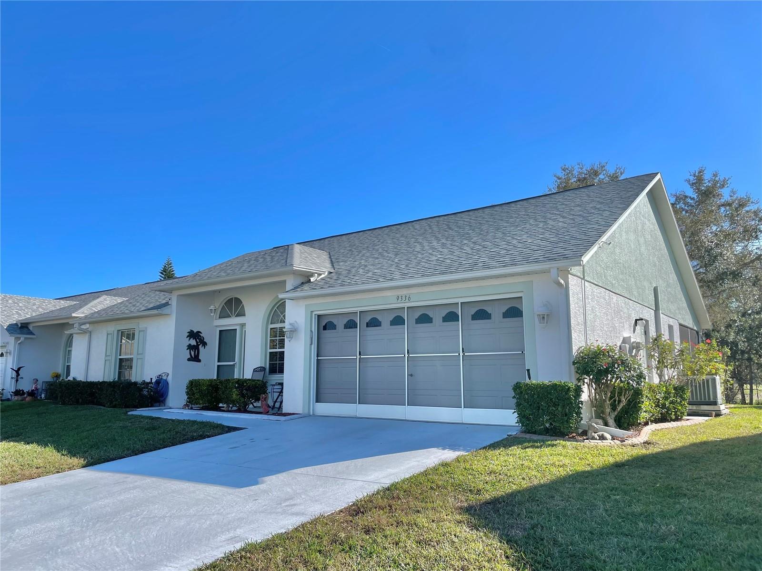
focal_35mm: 26
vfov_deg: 53.1
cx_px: 381
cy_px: 286
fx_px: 572
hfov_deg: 67.3
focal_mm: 4.2
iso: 32
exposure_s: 1/2882
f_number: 1.6
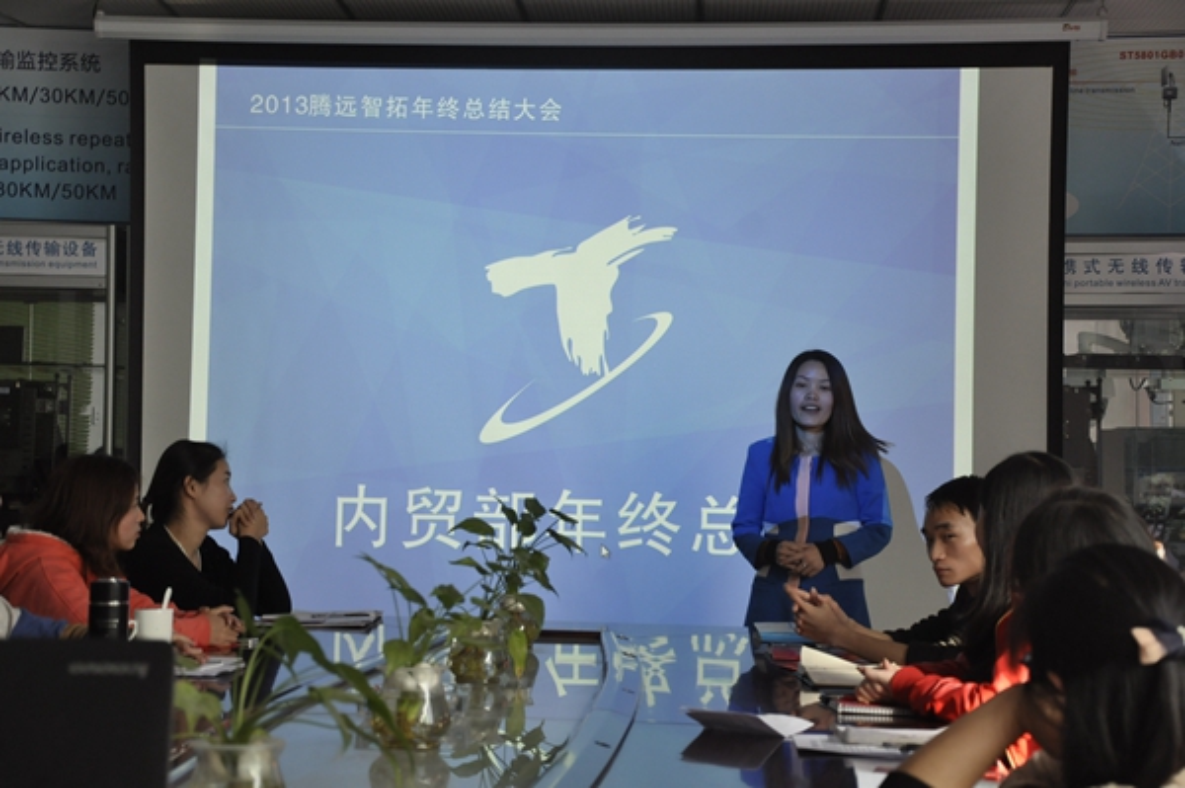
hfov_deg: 28.1
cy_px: 394
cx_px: 592
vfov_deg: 18.9
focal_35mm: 72
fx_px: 2368
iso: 800
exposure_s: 1/50
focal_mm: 48
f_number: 4.8
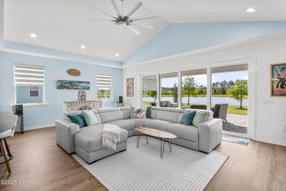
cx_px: 143
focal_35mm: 17
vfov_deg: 70.4
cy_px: 96
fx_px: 135
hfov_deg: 93.3
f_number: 8
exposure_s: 1/50
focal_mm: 17
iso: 400
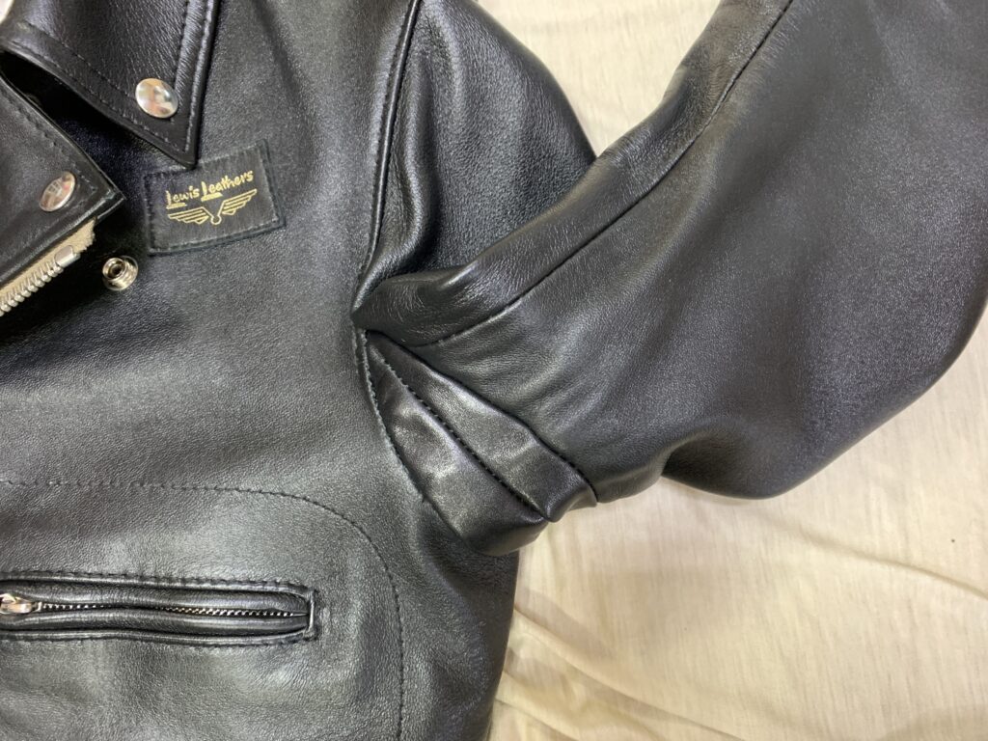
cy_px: 370
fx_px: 742
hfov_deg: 67.3
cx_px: 494
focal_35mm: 26
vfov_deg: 53.1
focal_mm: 4.25
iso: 250
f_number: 1.8
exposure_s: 1/33
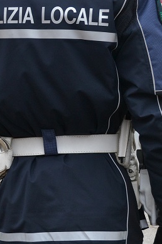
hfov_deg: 9.5
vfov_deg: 14.3
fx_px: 965
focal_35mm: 143
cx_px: -37
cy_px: 119
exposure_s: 1/125
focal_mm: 32
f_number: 5.6
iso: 180
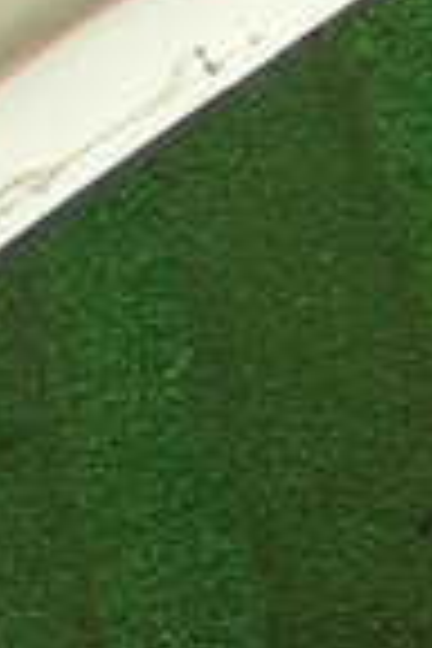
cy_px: -63
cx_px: 284
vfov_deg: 18.2
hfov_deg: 12.7
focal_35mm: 108
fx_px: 1944
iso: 200
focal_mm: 4.5
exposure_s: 1/60
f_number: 2
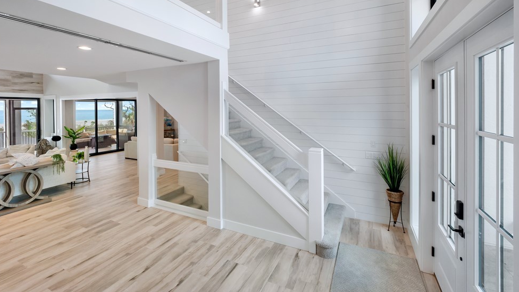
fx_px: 220
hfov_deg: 99.4
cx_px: 256
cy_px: 113
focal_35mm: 16
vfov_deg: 66.3
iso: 200
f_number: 7.1
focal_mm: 7
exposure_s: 1/25
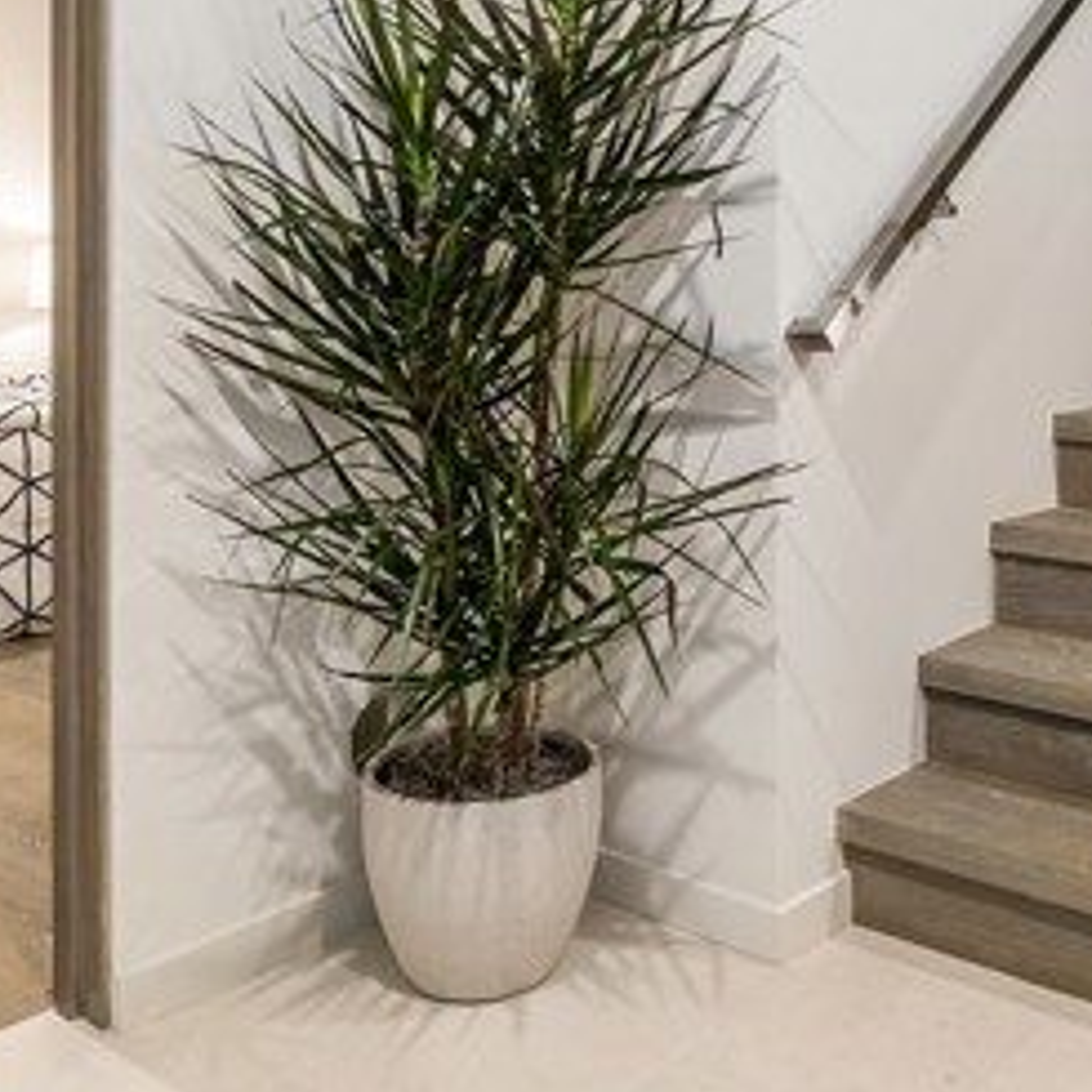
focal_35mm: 40
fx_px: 1428
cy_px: 267
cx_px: 807
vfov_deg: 40.6
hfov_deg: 40.8
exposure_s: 1/8
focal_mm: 18
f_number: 8
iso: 125
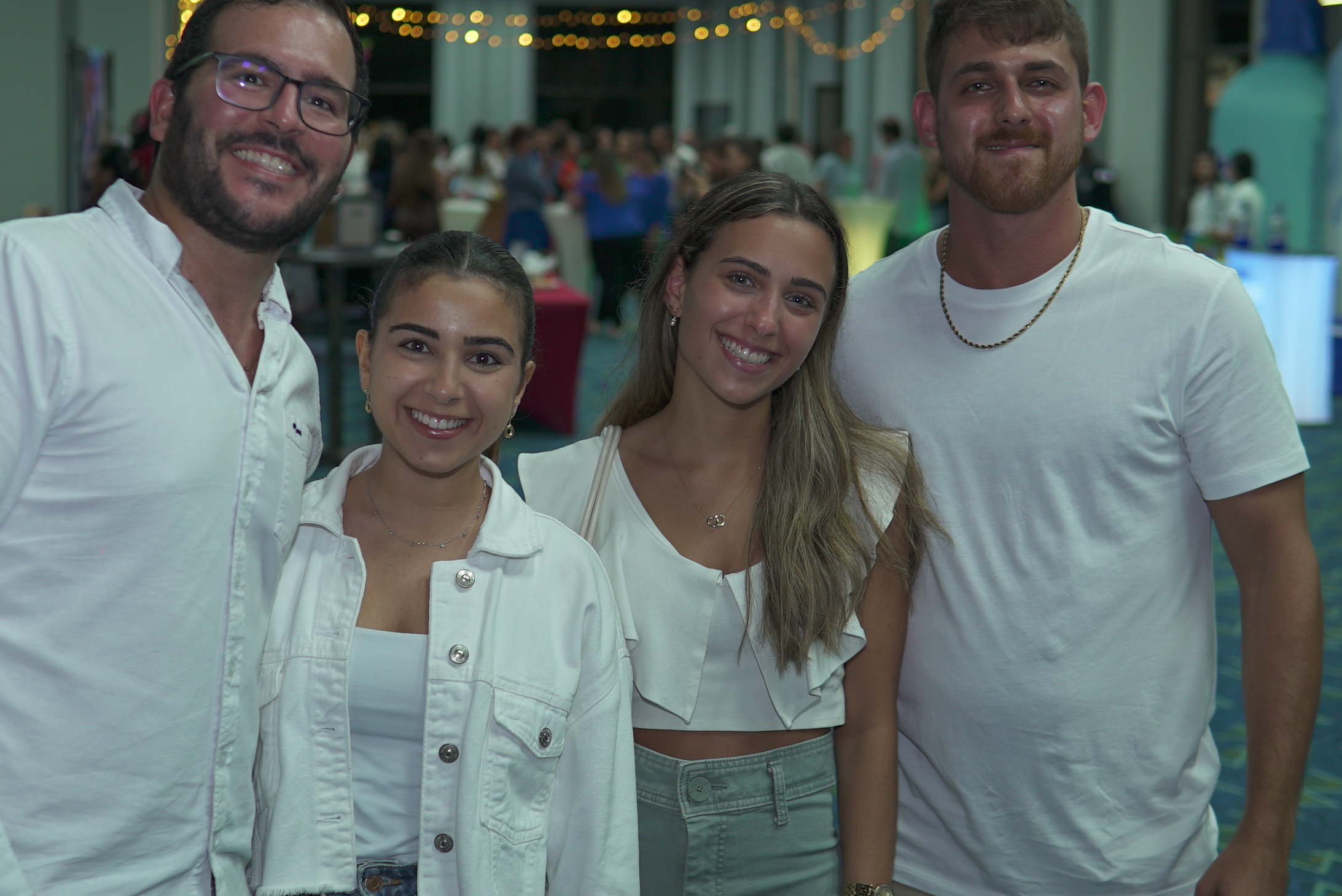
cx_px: 526
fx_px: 2126
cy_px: 453
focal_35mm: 57
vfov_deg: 23.8
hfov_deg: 34.9
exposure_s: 1/80
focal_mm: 30
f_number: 2.2
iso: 200
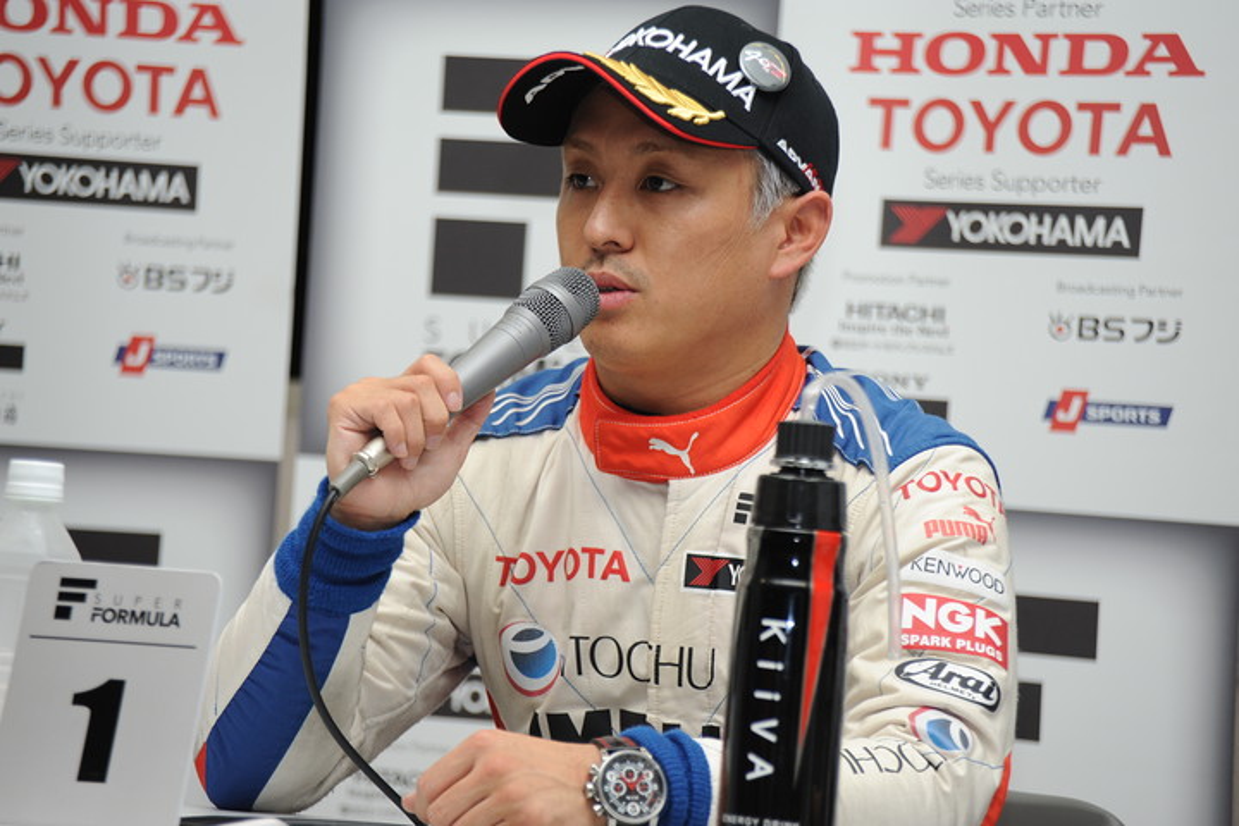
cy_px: 413
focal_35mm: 200
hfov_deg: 10.3
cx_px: 620
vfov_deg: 6.9
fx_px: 6883
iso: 800
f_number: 5.6
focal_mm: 200
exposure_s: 1/250
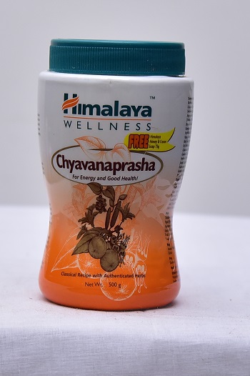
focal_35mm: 55
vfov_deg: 36.3
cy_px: 188
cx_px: 125
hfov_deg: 24.6
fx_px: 574
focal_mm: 55
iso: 1250
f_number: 4
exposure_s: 1/160
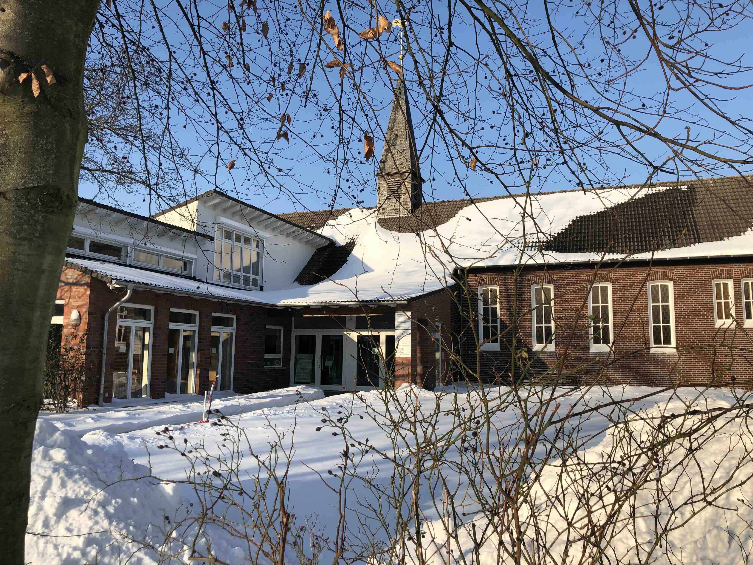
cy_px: 282
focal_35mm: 28
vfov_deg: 49.7
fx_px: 609
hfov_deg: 63.4
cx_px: 376
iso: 20
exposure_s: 1/1869
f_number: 1.8
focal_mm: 4
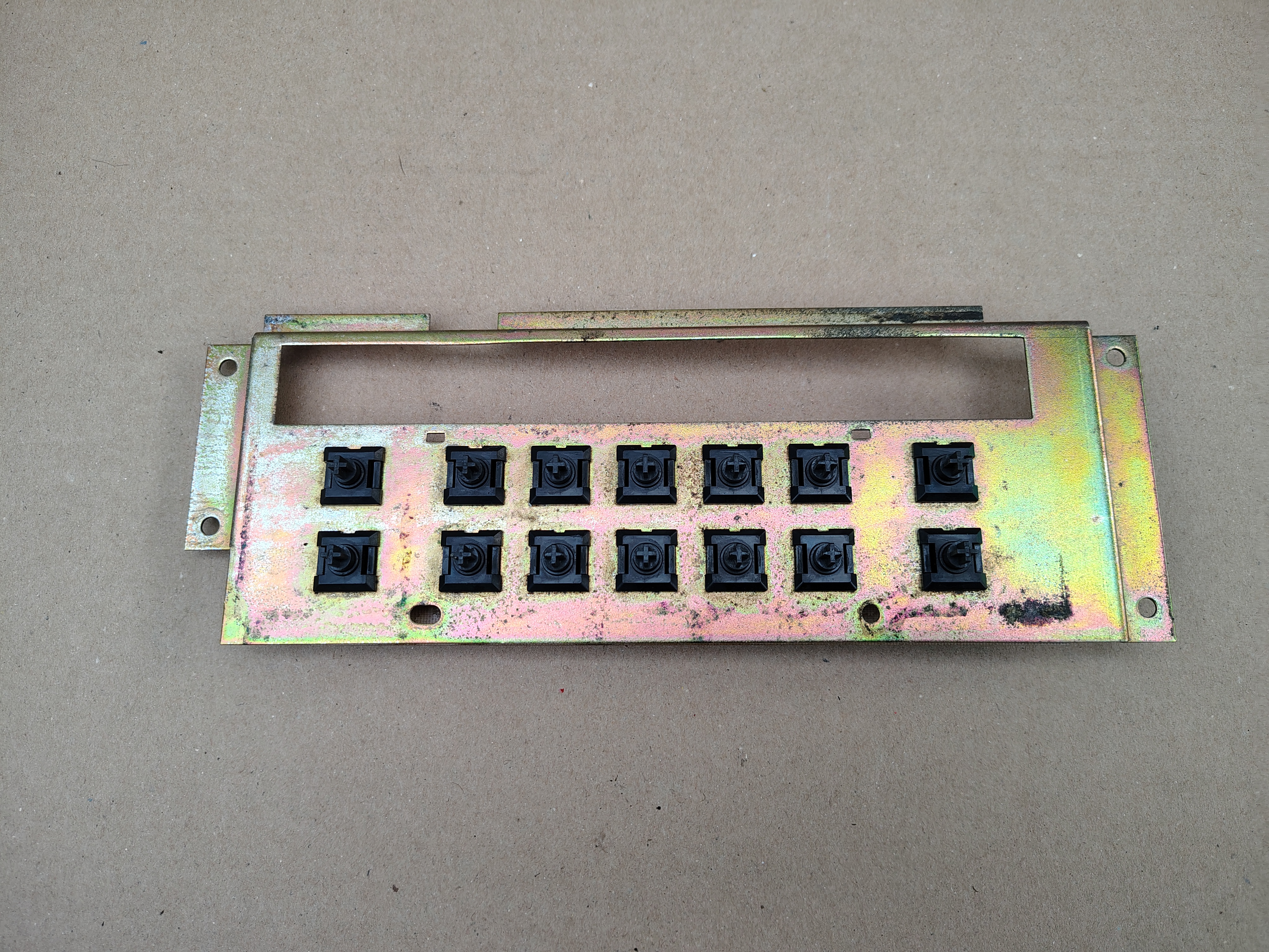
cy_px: 476
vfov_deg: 56.8
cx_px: 634
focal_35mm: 24
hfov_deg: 71.6
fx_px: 880
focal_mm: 5.56
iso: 133
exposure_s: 1/100
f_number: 1.8
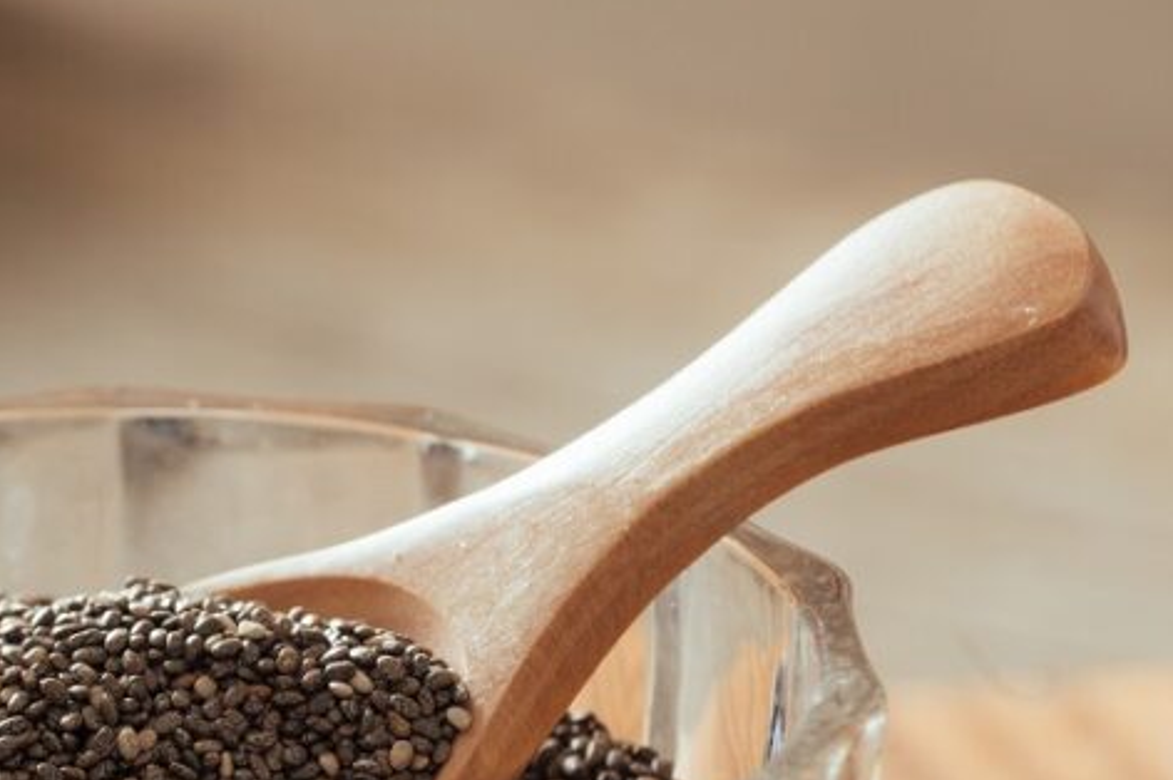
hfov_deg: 4.5
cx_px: 104
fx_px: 14912
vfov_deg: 3.0
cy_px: 745
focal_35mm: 458
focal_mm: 200
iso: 400
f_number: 10
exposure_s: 1/160
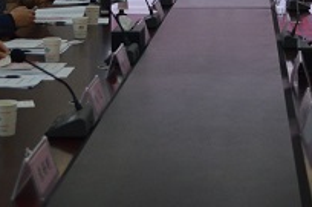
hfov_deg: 17.3
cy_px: -26
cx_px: 200
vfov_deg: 11.3
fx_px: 1023
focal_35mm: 118
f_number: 4.5
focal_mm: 29
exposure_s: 1/400
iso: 1600
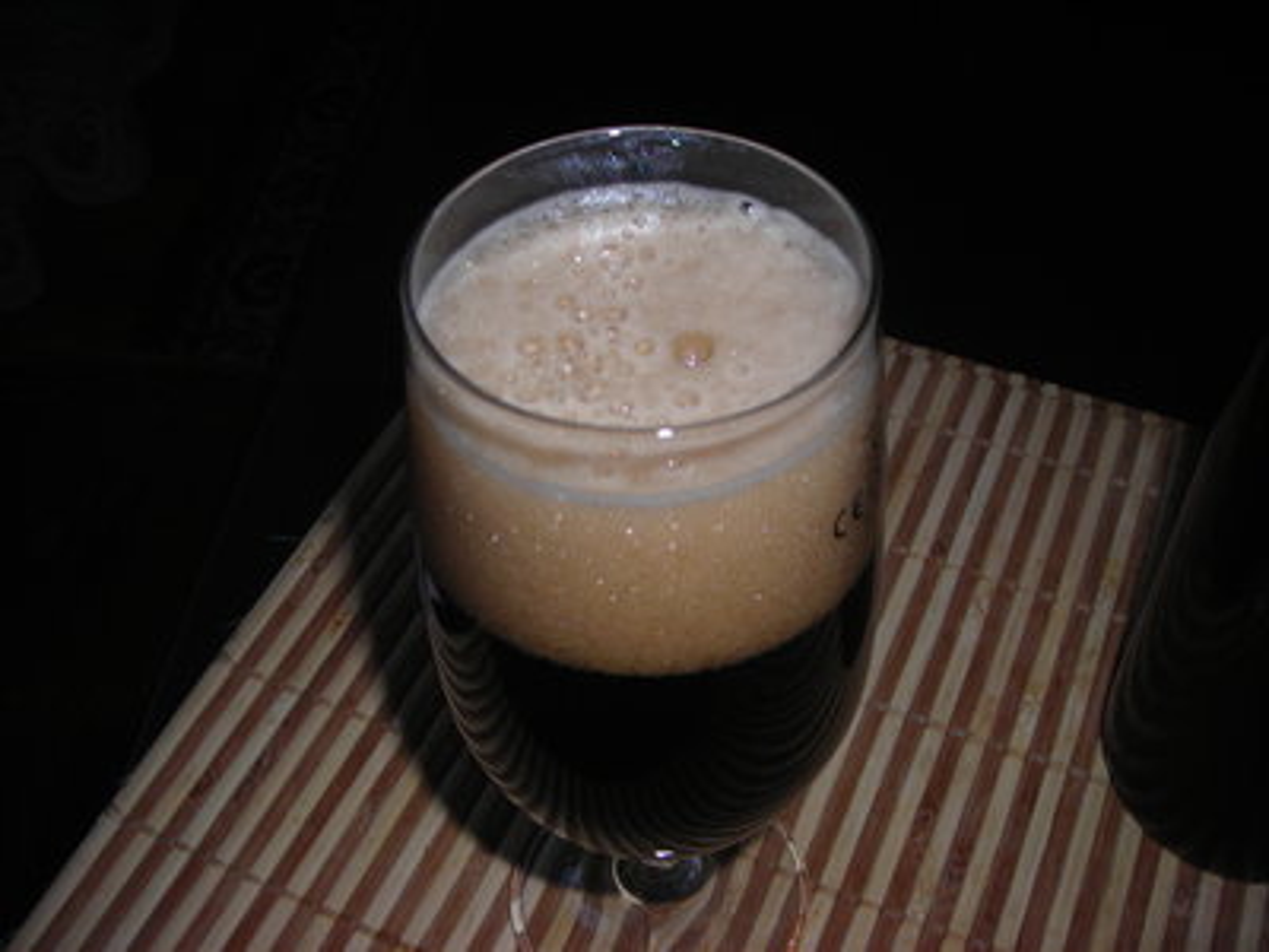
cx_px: 634
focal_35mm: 38
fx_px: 1393
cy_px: 476
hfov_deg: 49.0
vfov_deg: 37.7
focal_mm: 6.3
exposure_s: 1/60.1
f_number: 3.2
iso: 50
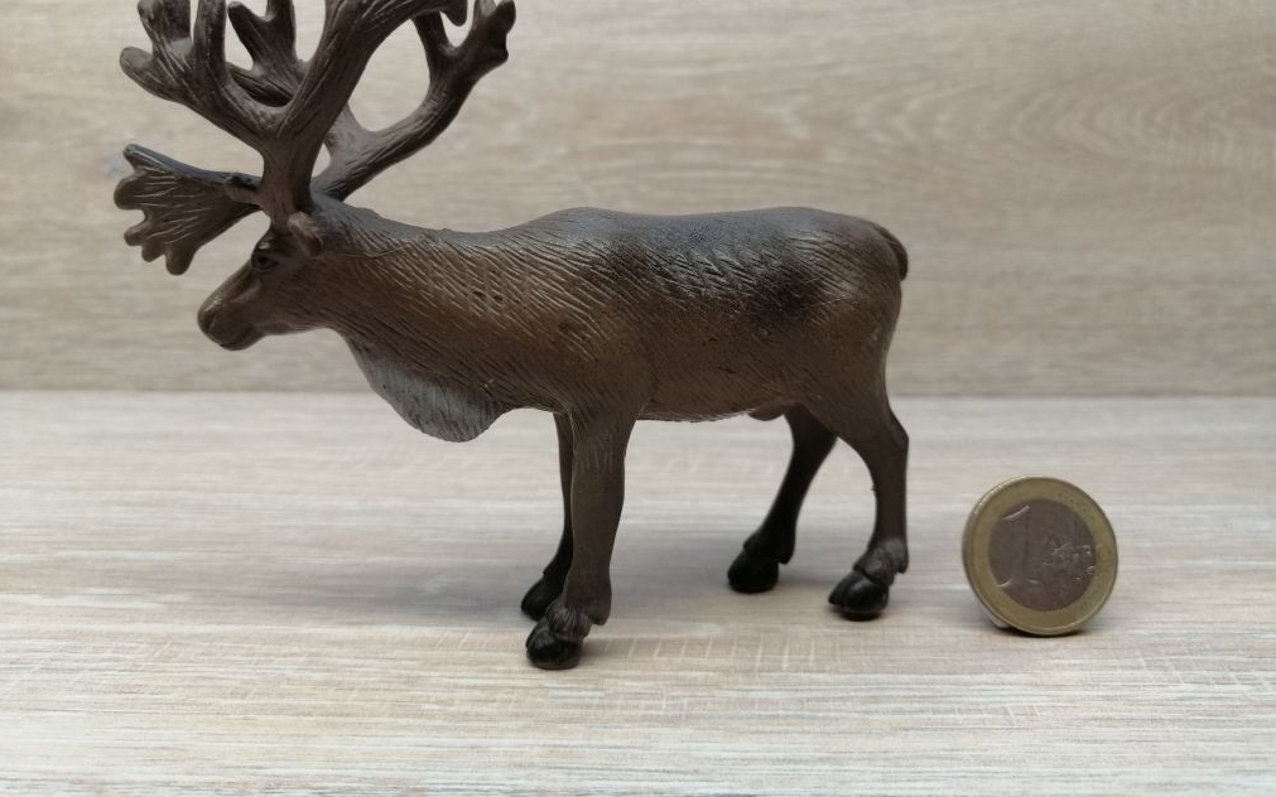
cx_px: 639
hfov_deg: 64.6
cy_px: 322
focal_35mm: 29
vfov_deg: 43.0
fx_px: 1009
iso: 100
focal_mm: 3.95
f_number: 1.8
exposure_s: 1/100
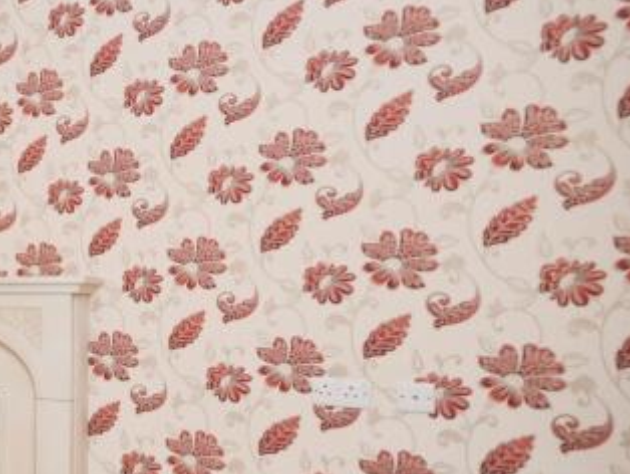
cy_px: 328
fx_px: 856
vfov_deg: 30.6
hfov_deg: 27.3
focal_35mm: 47
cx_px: -327
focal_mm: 10
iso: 400
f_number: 8
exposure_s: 1/30
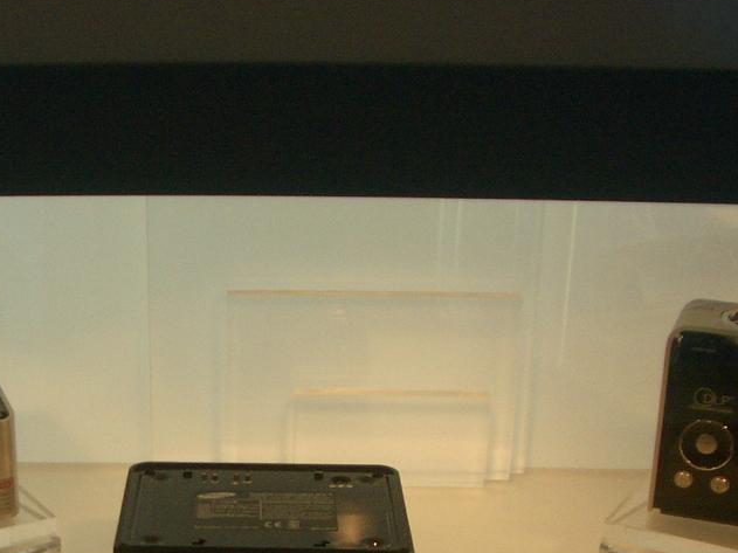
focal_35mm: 71
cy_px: 544
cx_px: 103
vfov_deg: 20.1
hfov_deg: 26.7
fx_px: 1513
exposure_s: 1/200
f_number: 2.6
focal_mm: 5.8
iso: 100
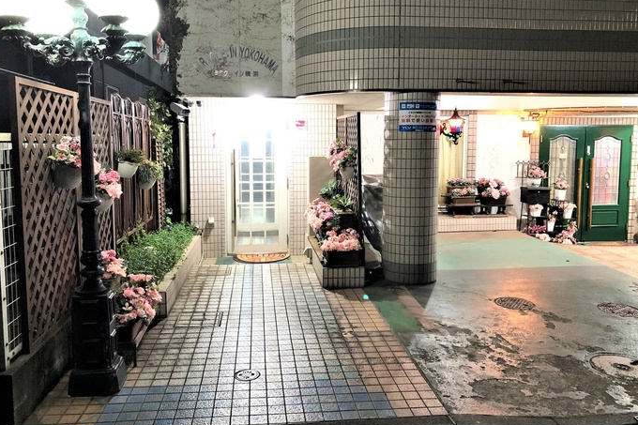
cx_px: 320
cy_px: 196
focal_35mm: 30
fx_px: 532
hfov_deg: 61.9
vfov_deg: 43.6
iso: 100
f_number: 1.8
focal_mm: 3.99
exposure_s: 1/9
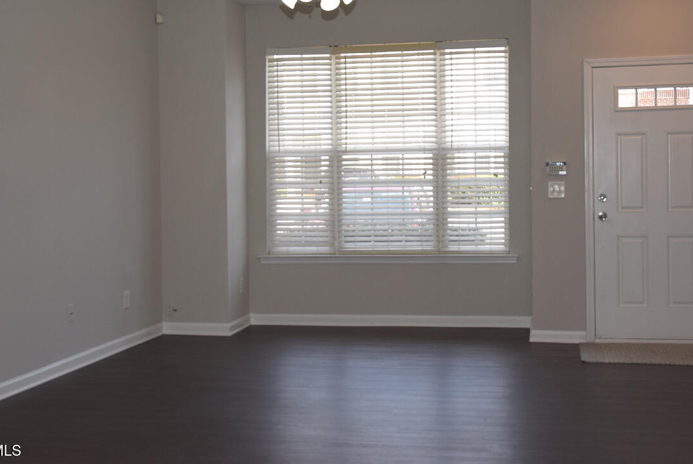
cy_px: 201
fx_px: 886
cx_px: 386
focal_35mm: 46
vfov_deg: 29.3
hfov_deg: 42.6
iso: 400
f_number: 5.6
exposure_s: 1/125
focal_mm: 26
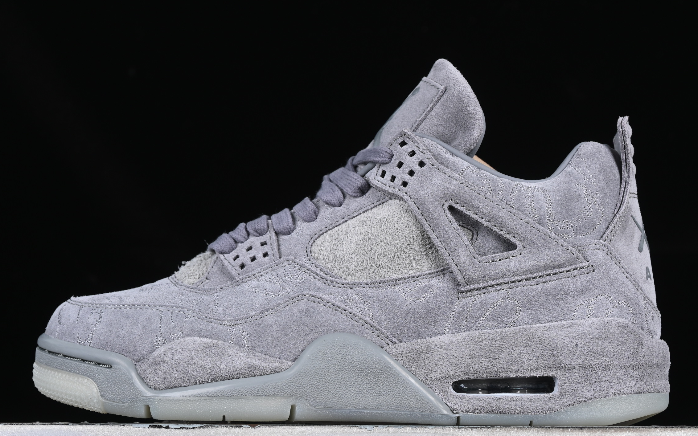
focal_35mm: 94
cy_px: 253
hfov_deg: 22.1
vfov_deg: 13.9
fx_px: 1788
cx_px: 352
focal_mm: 50
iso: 160
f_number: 7.1
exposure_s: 1/80
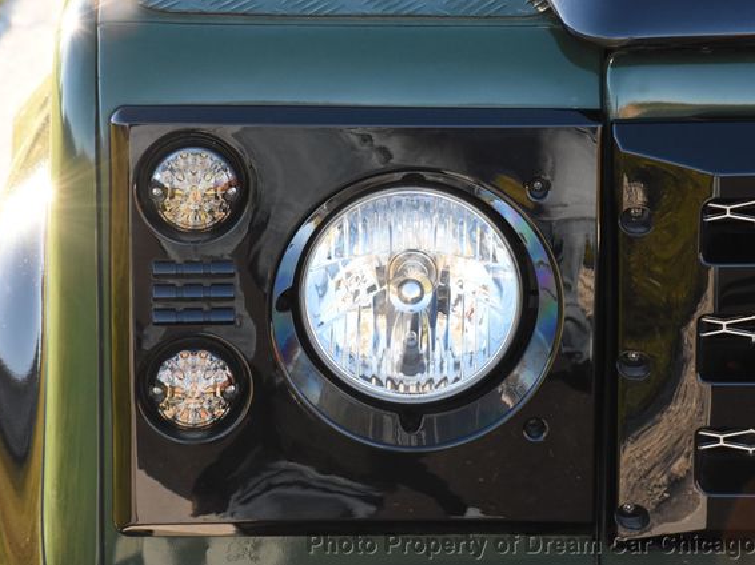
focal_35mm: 147
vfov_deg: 10.1
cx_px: 415
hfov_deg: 13.4
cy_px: 284
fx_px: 3205
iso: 2000
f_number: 13
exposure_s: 1/250
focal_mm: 90
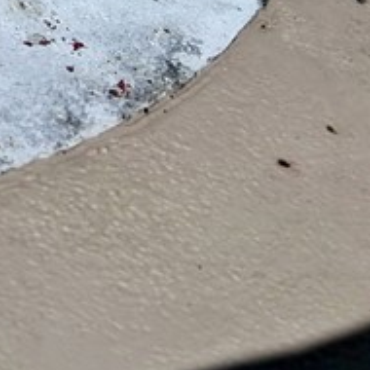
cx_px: -551
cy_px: -273
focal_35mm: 124
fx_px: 1500
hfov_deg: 11.4
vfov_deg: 12.9
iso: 25
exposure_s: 1/1938
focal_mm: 3.98
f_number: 1.8
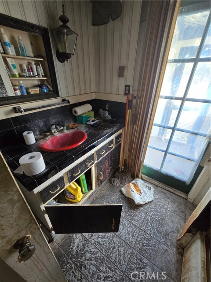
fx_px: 106
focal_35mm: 13
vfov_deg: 106.2
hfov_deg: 89.9
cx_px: 106
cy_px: 141
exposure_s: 1/60
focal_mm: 2.2
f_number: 2.2
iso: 400
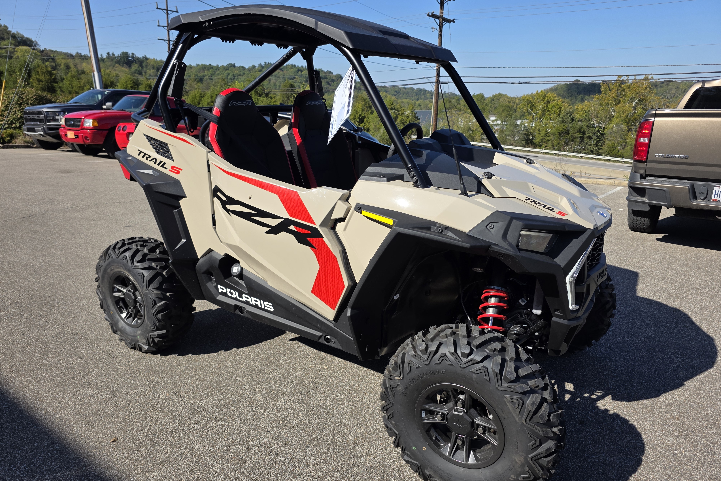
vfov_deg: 53.1
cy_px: 253
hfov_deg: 73.7
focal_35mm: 24
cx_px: 361
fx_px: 481
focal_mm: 6.3
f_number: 1.7
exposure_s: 1/4889
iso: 80
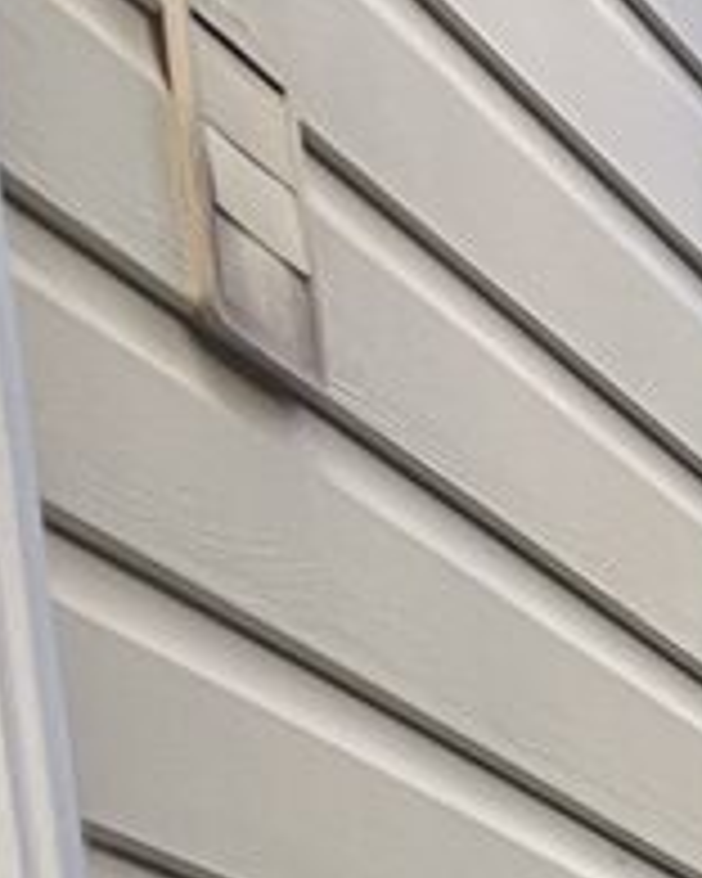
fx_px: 4727
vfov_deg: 8.1
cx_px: 2264
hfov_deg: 7.3
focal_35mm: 182
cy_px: 3098
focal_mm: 5.1
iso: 125
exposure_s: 1/67
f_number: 1.6
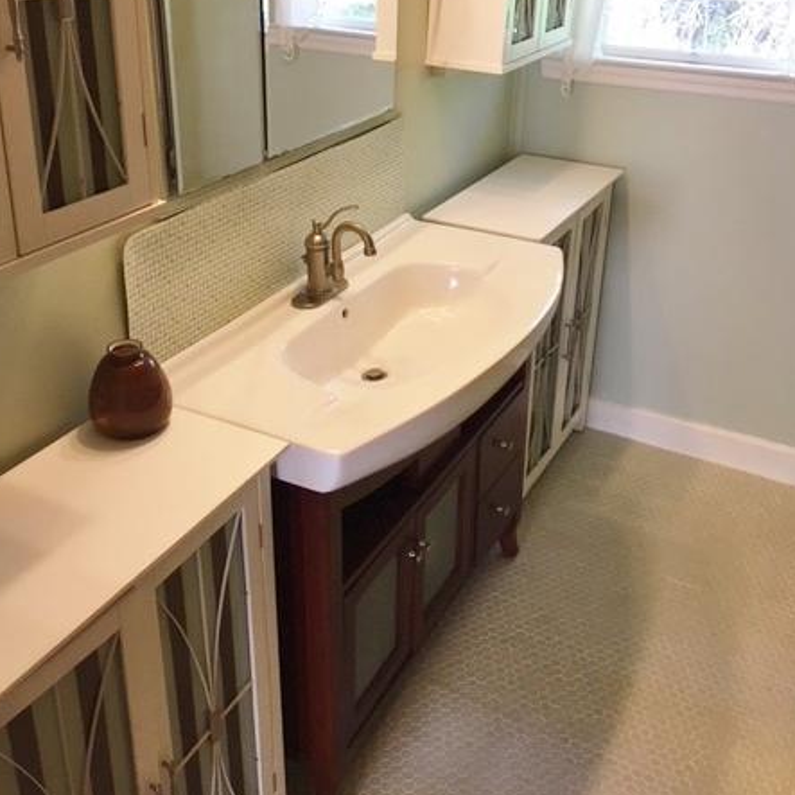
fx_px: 961
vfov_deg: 44.5
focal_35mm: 37
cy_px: 289
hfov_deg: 44.9
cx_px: 373
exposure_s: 1/30
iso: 40
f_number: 2.2
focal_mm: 4.15
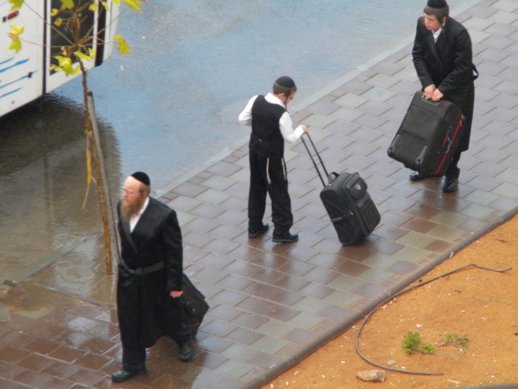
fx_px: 5013
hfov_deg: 5.9
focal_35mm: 335
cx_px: 259
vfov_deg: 4.4
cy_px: 194
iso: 235
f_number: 5.4
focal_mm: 60.7
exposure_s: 1/277
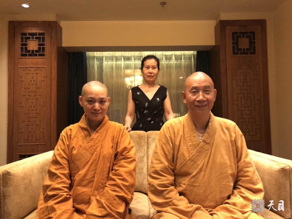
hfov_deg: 63.4
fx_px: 236
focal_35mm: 28
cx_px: 146
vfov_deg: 49.7
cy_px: 110
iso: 500
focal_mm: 3.99
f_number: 1.8
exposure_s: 1/25
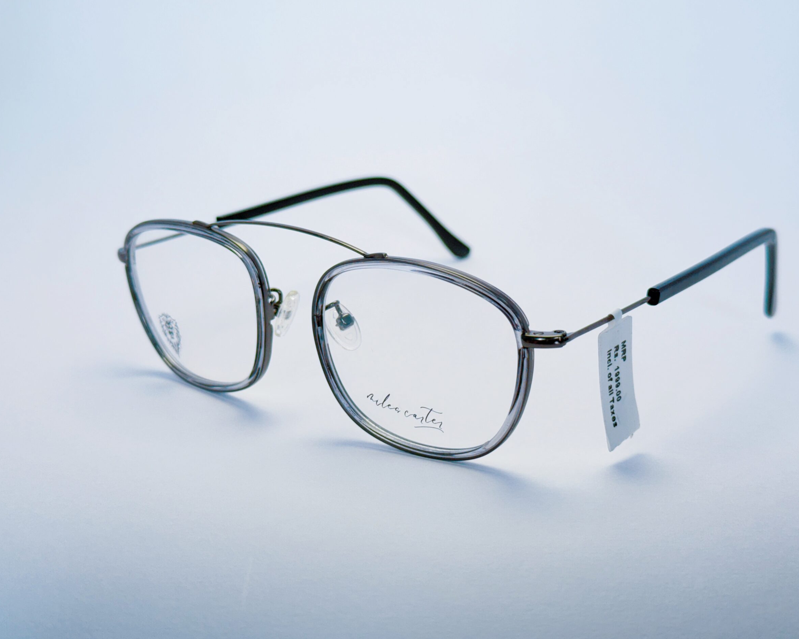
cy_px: 318
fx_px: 1206
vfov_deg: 29.7
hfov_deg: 36.6
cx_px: 428
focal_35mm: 51
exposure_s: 1/100
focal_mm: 6.76
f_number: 1.78
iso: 48
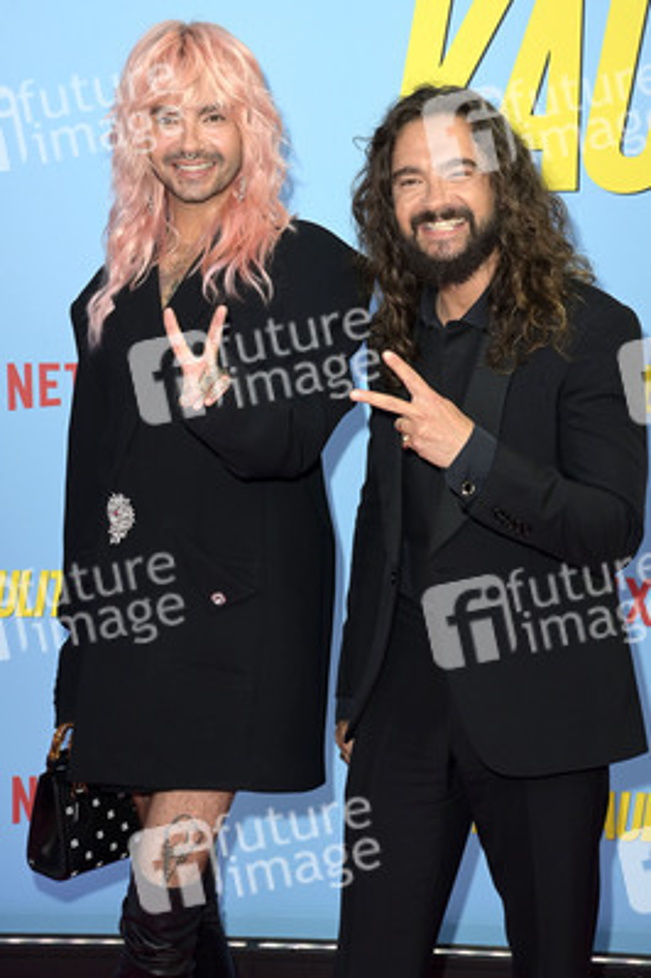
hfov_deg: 19.4
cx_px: 326
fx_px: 1902
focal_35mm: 70
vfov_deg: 28.9
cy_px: 489
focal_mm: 70
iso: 640
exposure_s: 1/200
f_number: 7.1
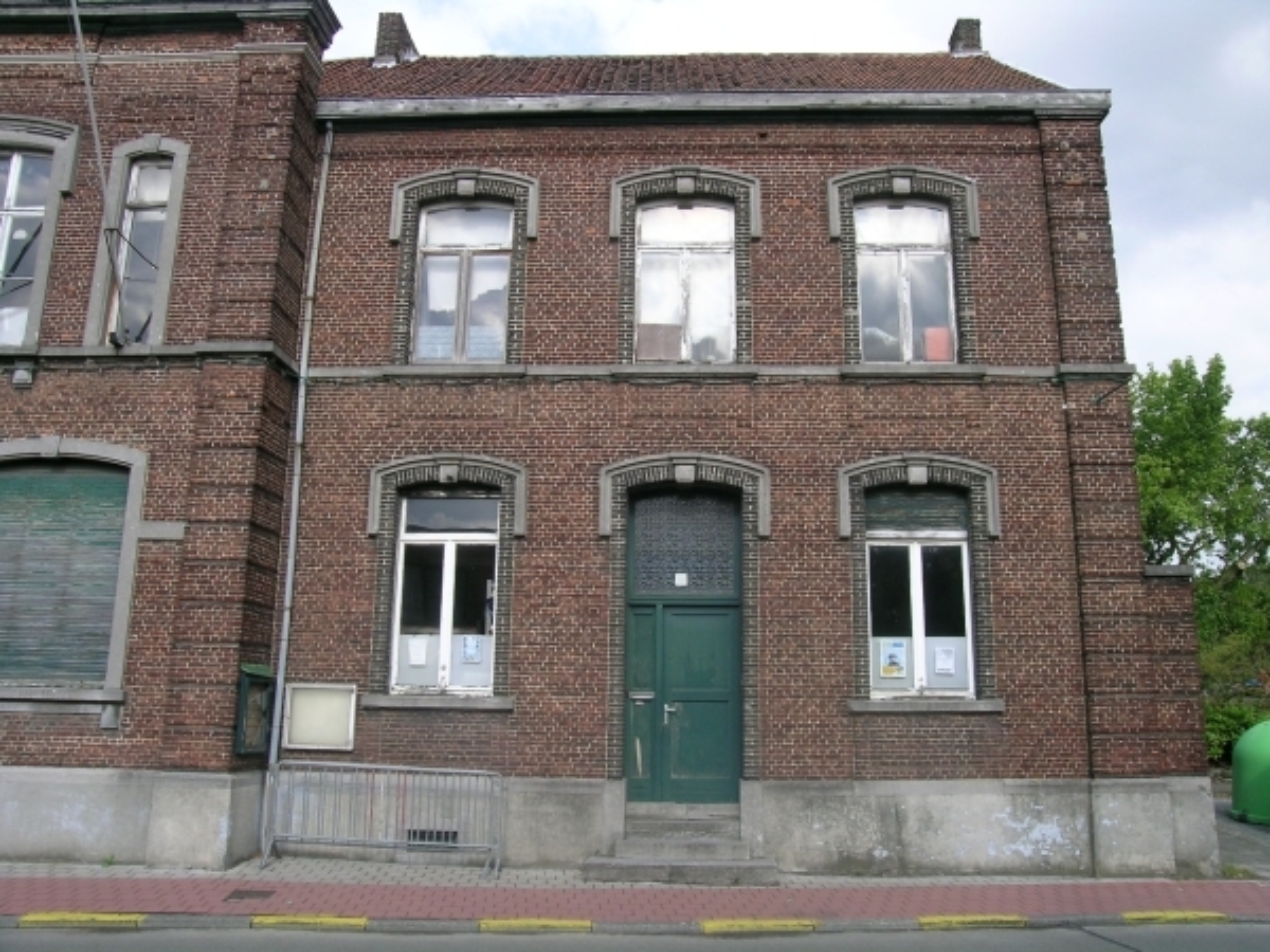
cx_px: 635
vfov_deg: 49.7
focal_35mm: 28
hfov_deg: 63.4
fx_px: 1027
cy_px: 476
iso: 50
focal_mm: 5.8
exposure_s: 1/167
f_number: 5.6
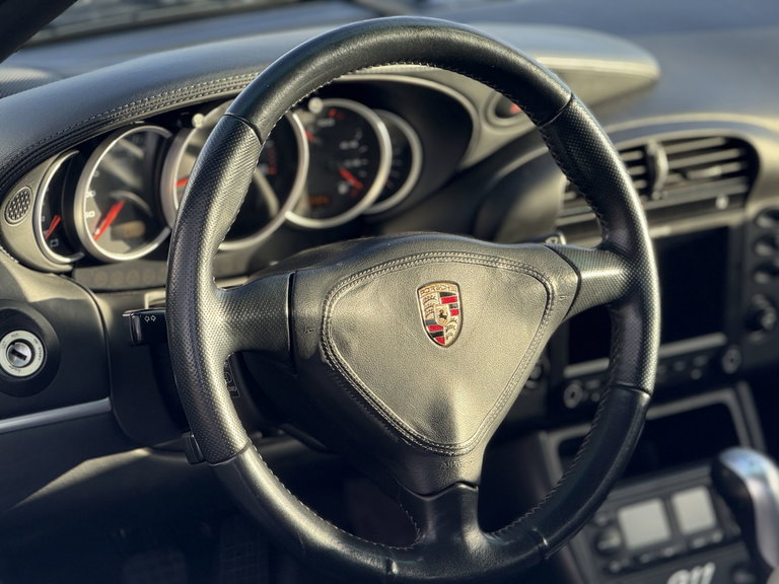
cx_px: 390
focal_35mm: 120
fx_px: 2700
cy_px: 292
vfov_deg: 12.3
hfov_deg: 16.4
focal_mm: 15.66
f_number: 2.8
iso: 50
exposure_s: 1/99
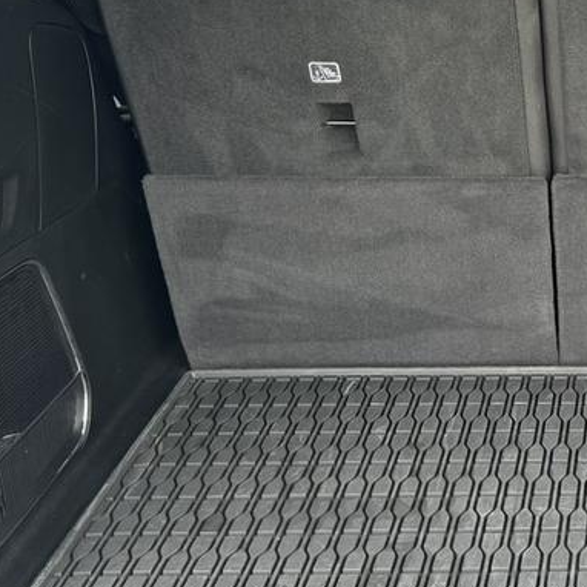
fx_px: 1362
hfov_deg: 22.4
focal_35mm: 71
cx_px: 704
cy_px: 252
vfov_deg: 24.3
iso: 80
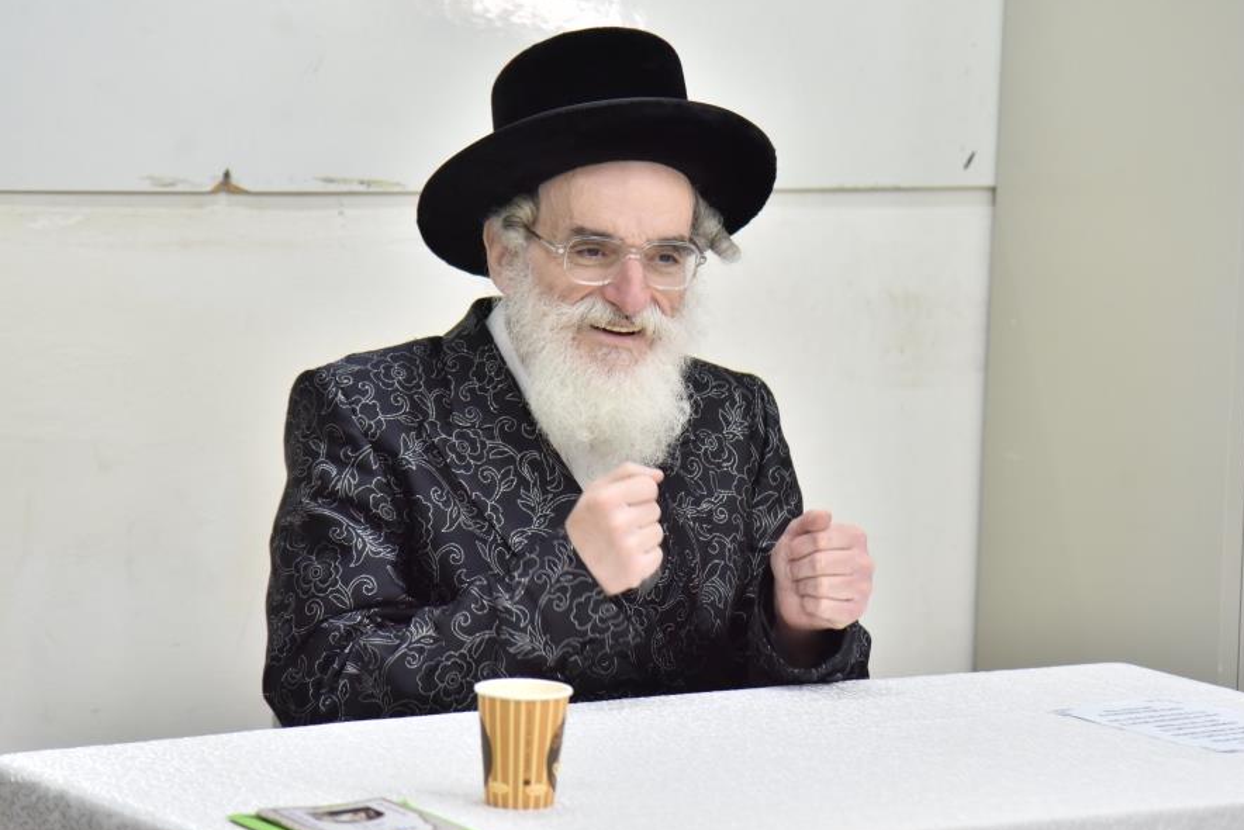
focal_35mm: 139
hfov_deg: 14.8
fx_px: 4805
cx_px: 630
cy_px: 383
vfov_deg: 9.9
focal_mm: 120
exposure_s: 1/200
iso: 2000
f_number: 4
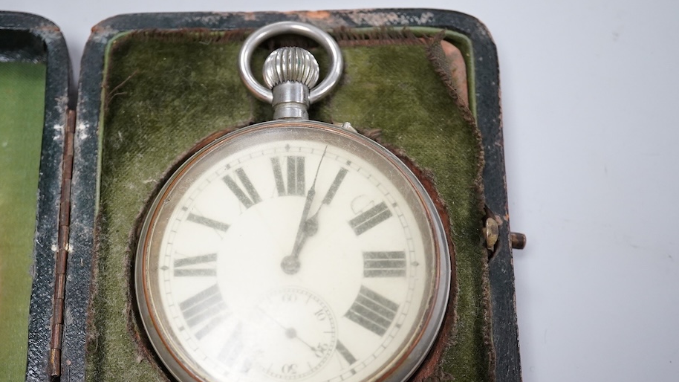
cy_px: 252
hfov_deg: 35.9
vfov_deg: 20.7
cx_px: 281
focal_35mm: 58
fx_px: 1044
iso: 2500
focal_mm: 30
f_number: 5
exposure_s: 1/400
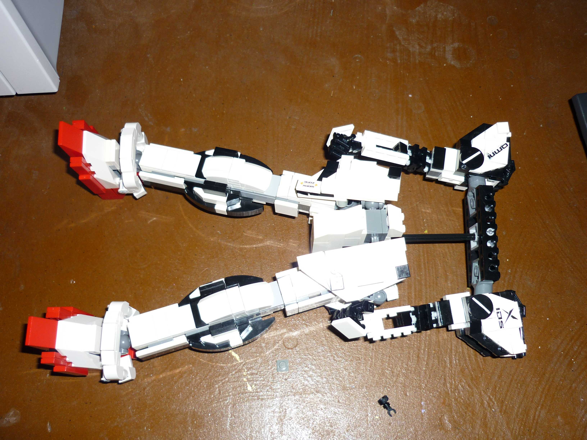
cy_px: 220
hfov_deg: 55.4
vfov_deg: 42.9
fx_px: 560
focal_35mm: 33
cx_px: 294
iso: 100
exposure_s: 1/30
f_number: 2.8
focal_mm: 5.5
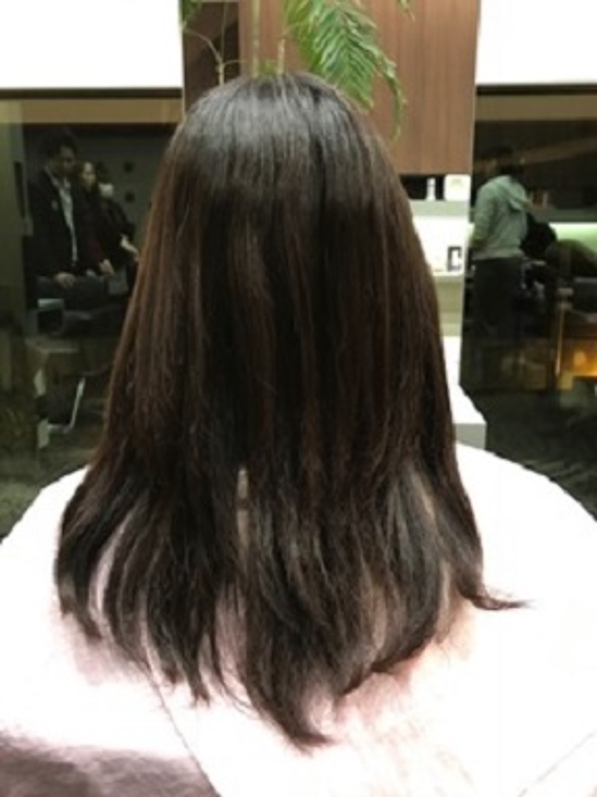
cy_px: 398
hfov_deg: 49.7
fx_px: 644
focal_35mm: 28
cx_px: 298
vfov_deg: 63.4
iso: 64
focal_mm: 3.99
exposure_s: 1/15
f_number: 1.8
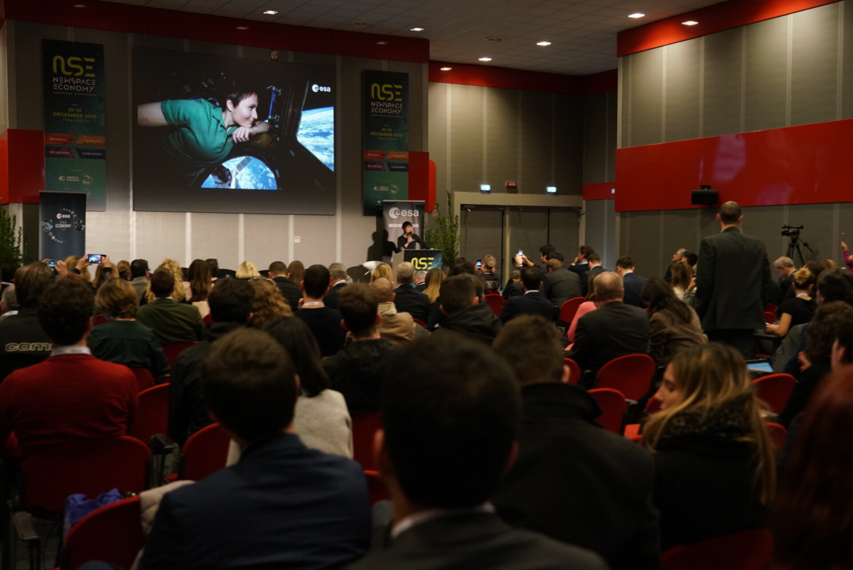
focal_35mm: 41
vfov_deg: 32.7
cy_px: 285
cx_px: 426
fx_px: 972
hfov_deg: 47.4
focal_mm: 41
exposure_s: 1/125
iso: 4000
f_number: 4
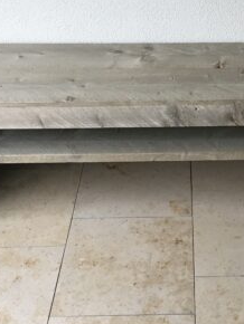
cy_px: 155
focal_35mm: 60
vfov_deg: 32.2
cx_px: 195
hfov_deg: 24.1
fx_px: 563
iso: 50
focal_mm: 4.15
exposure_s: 1/33
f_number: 2.2
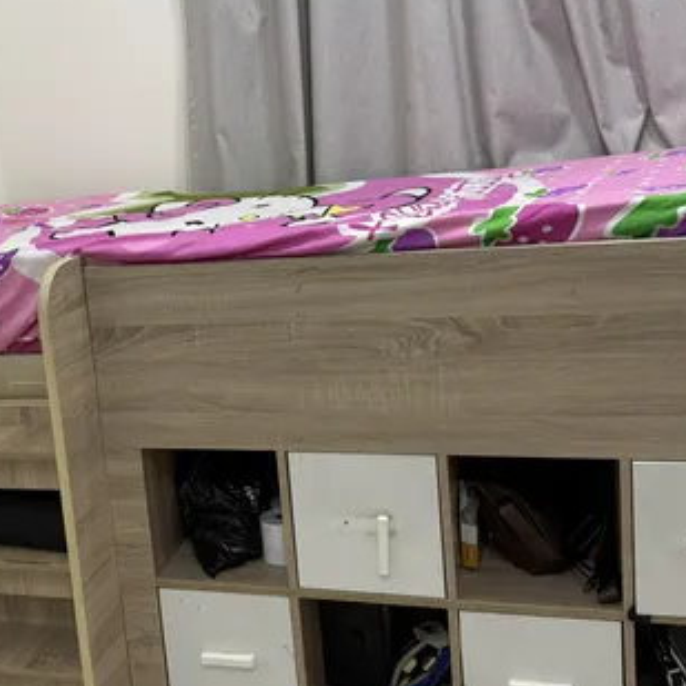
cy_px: 293
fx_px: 987
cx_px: 198
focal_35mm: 44
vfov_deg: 38.3
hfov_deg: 37.7
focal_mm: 6.76
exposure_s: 1/100
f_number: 1.78
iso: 160
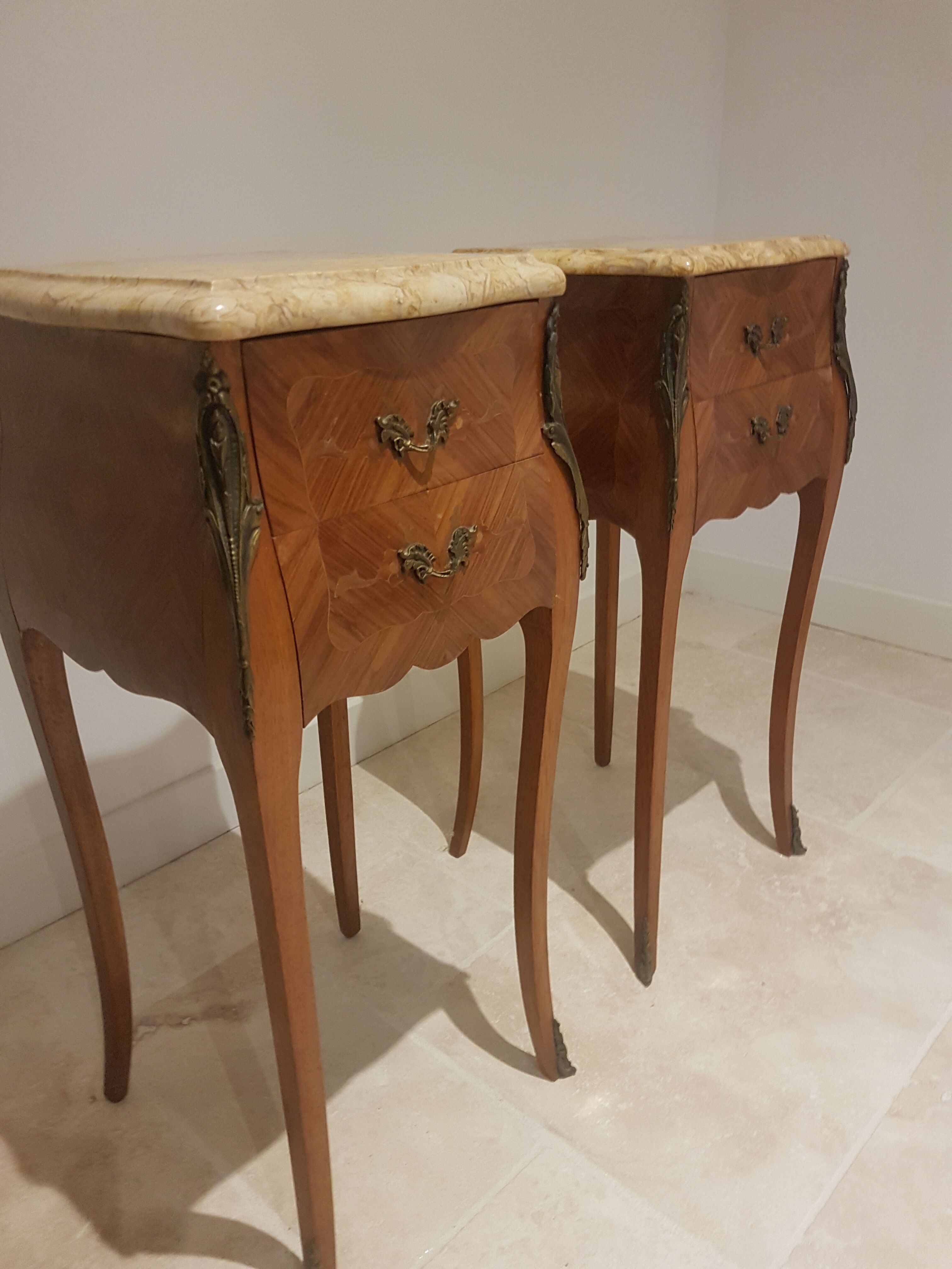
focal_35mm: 26
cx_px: 476
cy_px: 634
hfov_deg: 53.1
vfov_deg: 67.3
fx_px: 953
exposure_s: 1/33
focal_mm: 4.2
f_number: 1.7
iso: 160
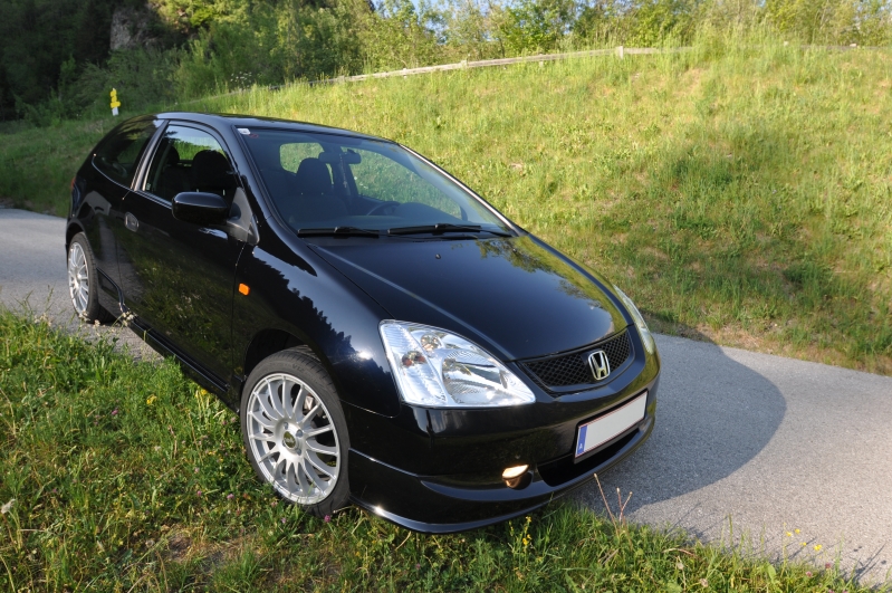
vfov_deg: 53.0
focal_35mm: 24
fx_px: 594
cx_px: 446
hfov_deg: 73.8
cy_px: 296
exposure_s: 1/200
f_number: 7.1
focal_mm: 16
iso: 200
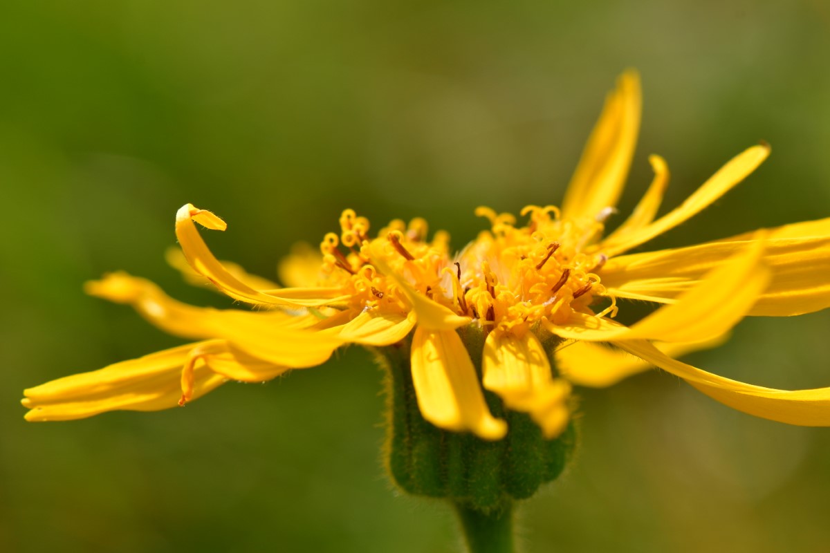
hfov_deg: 13.0
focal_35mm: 158
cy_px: 276
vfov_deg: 8.7
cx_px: 415
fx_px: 3631
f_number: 9
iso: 100
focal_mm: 105
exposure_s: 1/320
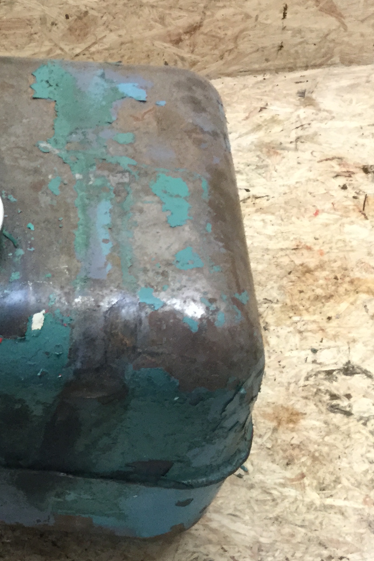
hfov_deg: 19.6
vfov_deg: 31.9
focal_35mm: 63
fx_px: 981
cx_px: -138
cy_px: 277
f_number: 2.4
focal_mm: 3.3
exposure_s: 1/33
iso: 160
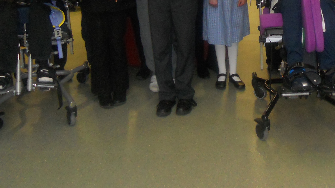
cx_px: 217
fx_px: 533
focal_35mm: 60
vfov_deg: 18.7
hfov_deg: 34.6
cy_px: -51
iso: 250
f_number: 3.2
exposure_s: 1/25
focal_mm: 4.9
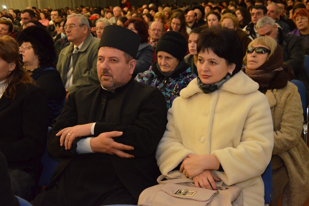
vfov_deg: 22.6
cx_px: 154
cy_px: 103
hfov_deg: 33.4
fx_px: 515
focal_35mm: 60
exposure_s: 1/50
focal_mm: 40
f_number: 5.6
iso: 4000
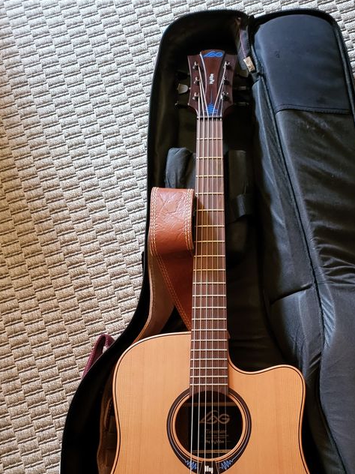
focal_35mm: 38
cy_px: 364
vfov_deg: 46.9
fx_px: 520
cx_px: 240
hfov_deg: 37.3
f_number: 1.8
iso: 800
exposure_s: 1/25
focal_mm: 5
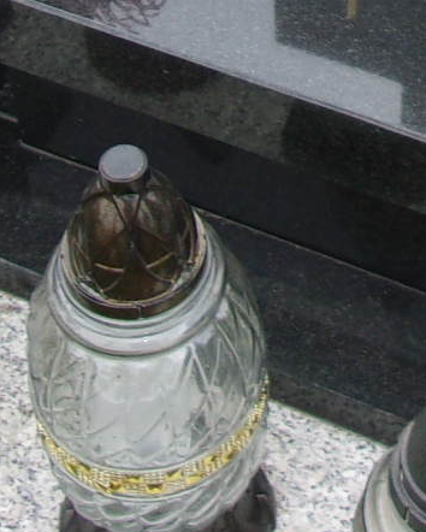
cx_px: 402
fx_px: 1921
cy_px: -212
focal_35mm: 122
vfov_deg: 14.9
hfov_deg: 12.5
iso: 80
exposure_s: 1/85
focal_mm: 4.9
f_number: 3
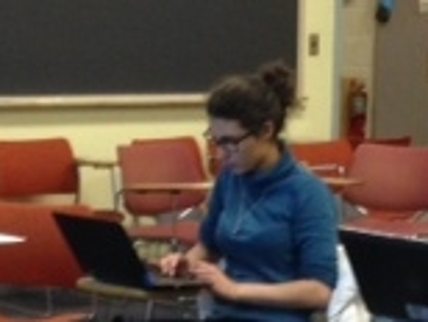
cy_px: 422
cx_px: 303
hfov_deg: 14.3
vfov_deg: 10.6
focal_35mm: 137
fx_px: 1697
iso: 200
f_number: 2.4
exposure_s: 1/20
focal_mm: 4.12
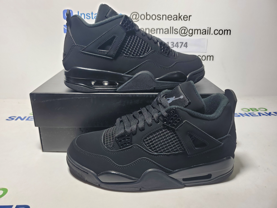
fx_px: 208
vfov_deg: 53.1
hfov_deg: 67.3
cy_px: 104
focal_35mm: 26
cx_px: 138
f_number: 1.5
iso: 50
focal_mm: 4.3
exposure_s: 1/233
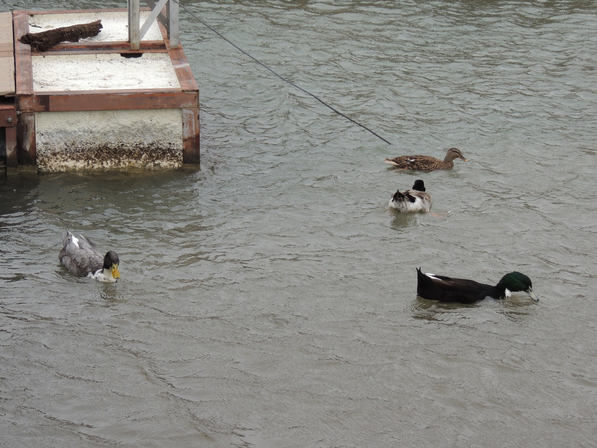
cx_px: 298
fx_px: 2328
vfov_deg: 11.0
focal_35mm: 135
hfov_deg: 14.6
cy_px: 224
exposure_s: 1/500
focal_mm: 24
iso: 200
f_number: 4.3
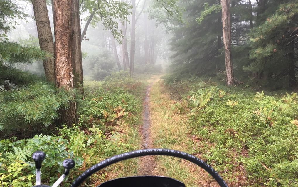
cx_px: 150
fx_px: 252
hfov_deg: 61.2
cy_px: 97
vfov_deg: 40.6
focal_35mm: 31
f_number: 2.2
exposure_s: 1/30
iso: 50
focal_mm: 4.15
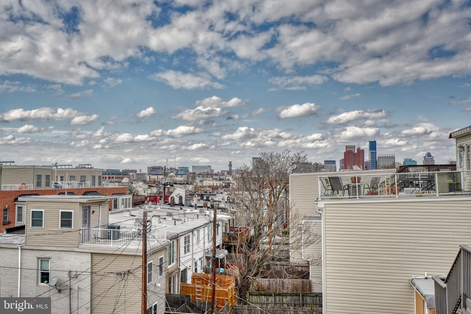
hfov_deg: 54.4
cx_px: 236
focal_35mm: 35
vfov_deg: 37.9
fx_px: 458
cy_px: 157
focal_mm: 35
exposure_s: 1/200
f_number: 7.1
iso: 640
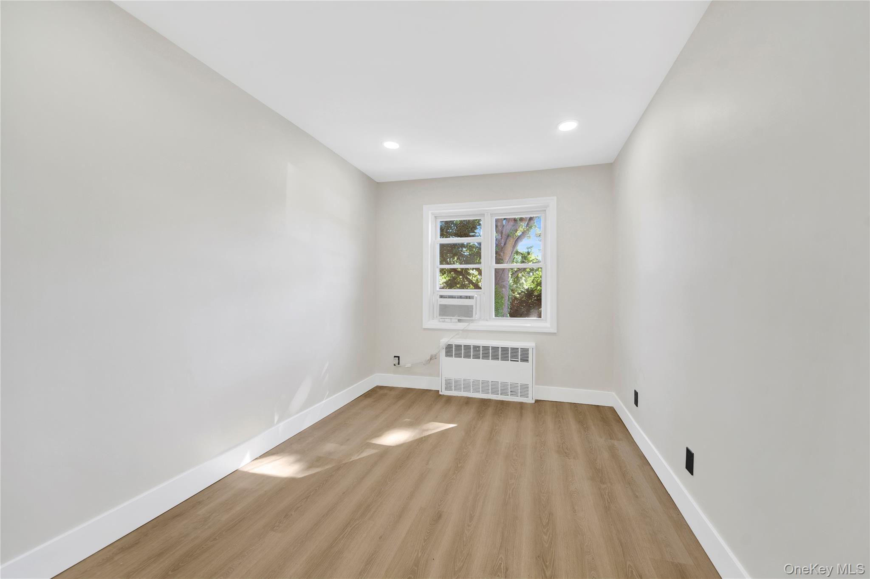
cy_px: 290
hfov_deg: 112.6
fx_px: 290
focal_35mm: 12
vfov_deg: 90.0
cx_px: 435
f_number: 8
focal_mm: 8
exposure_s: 1/15
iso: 100
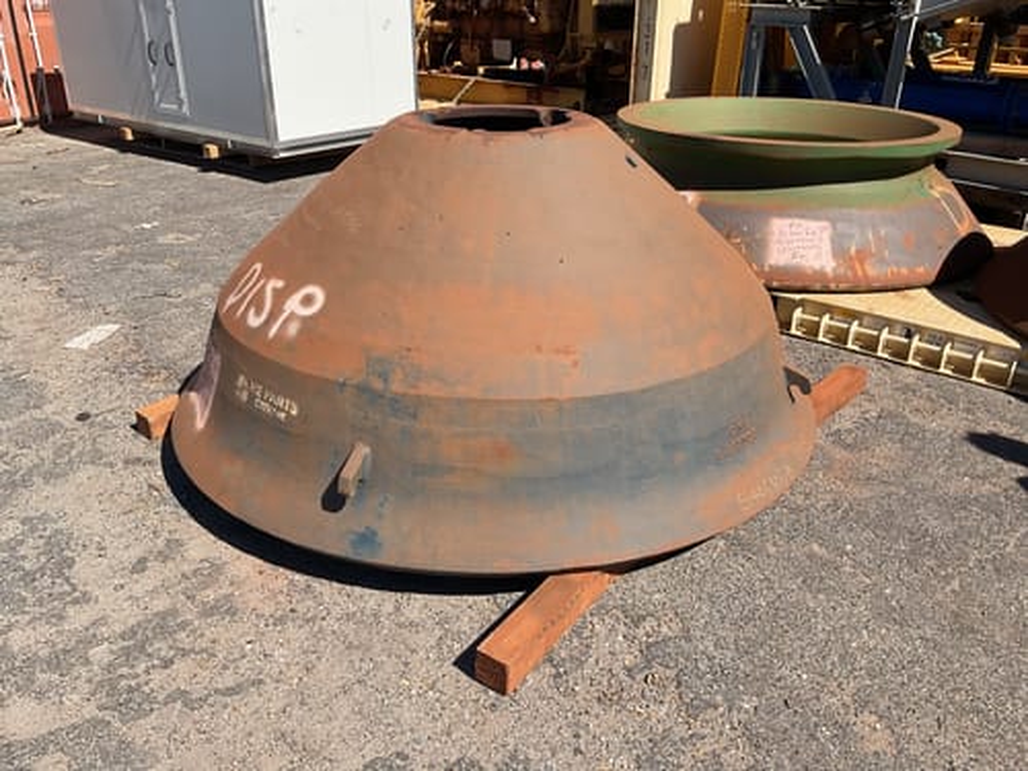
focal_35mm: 29
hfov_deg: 61.7
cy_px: 386
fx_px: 861
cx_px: 514
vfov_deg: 48.2
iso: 16
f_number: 1.8
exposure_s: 1/2141
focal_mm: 3
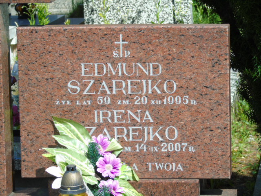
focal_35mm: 186
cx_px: 130
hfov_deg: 10.6
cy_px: 98
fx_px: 1402
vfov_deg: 8.0
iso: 80
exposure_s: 1/250
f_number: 5
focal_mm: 33
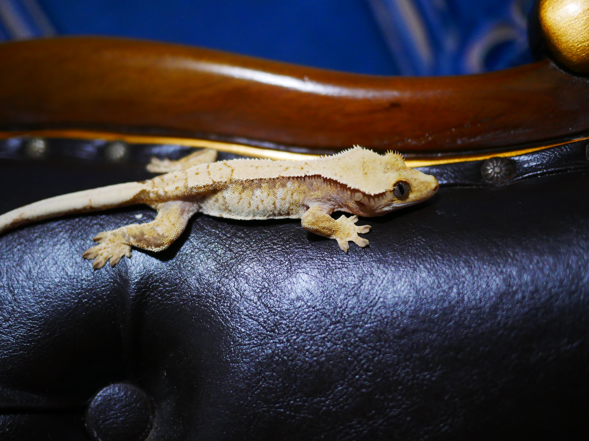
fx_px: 681
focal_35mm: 40
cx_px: 294
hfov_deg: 46.8
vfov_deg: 36.0
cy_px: 220
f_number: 1.7
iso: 1000
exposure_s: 1/60
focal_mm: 20
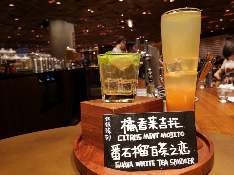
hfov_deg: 65.3
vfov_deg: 51.4
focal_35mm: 27
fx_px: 183
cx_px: 117
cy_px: 88
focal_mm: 3.95
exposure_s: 1/50
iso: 100
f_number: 1.8
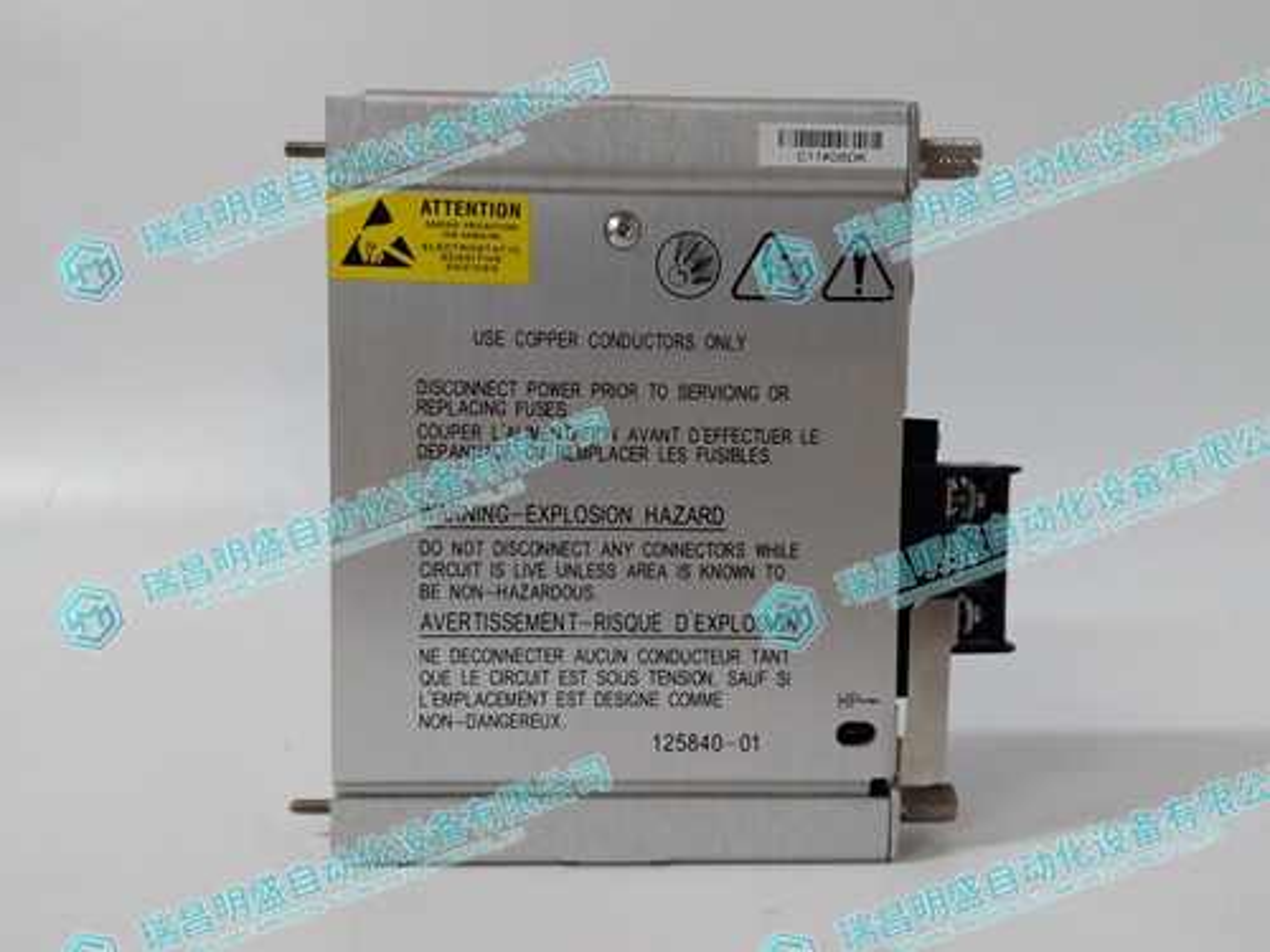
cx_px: 635
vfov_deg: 51.4
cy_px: 476
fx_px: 991
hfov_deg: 65.3
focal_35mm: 27
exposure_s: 1/33
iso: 341
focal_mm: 3.79
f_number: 2
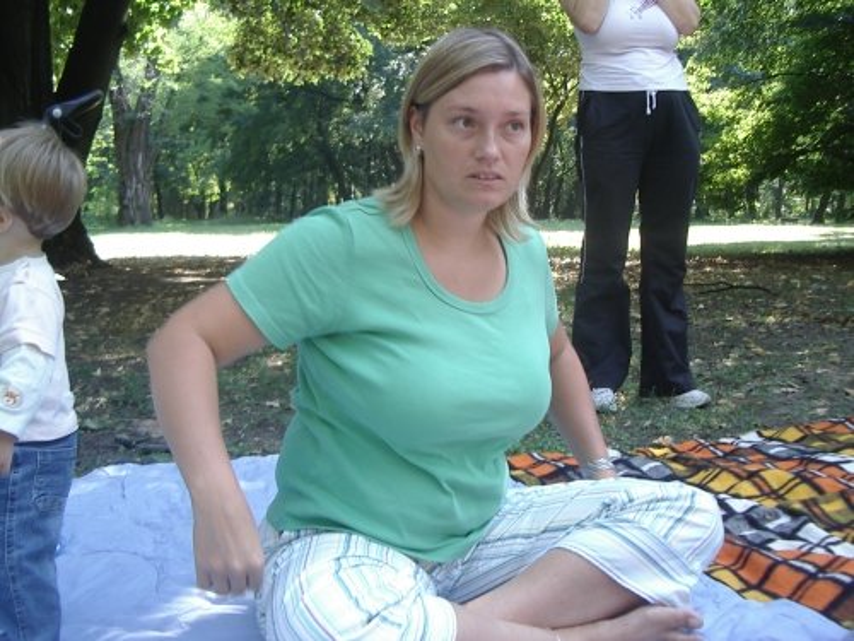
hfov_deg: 49.0
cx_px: 427
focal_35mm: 38
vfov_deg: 37.7
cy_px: 320
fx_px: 937
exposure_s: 1/60
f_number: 2.6
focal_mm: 5.8
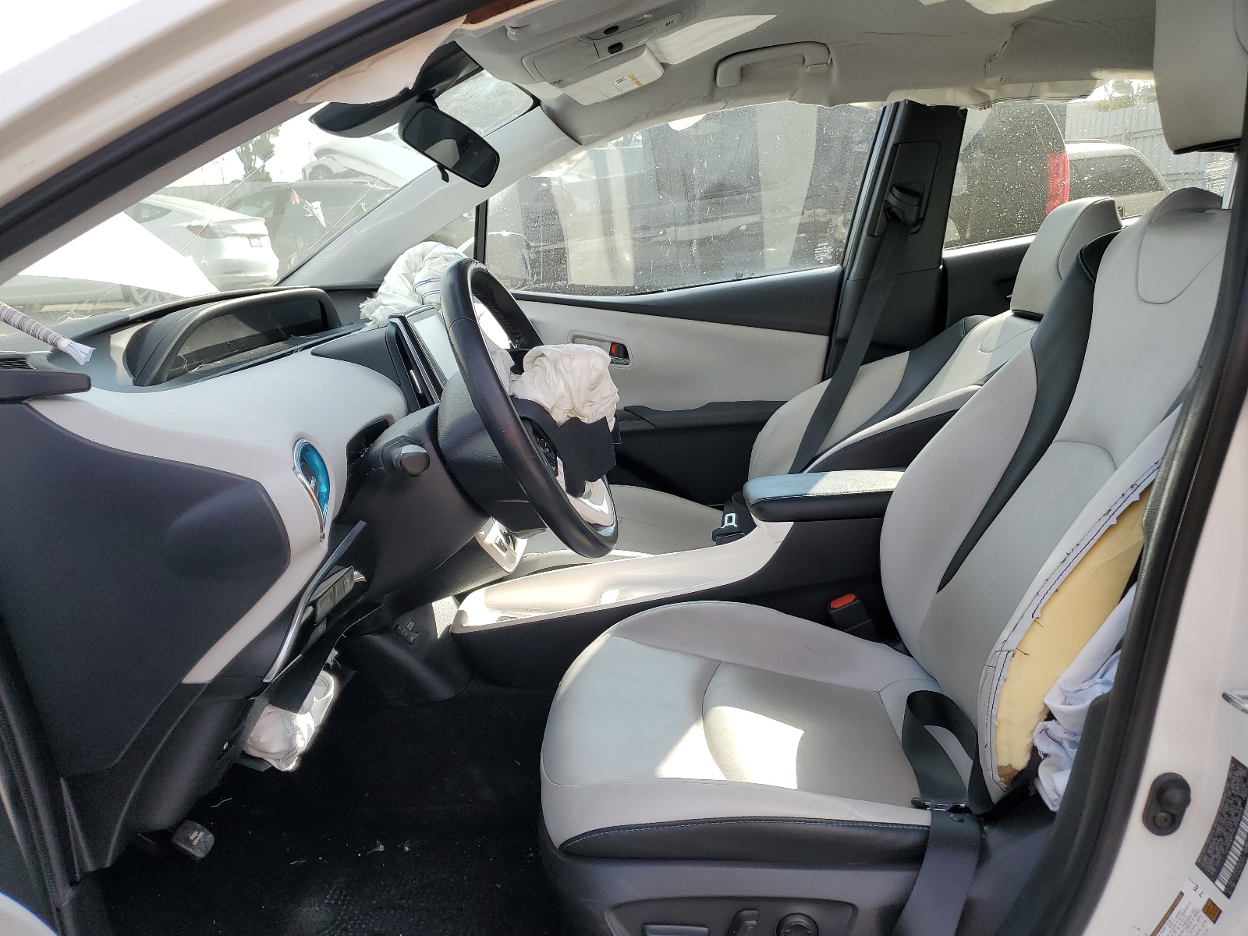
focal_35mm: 26
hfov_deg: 67.3
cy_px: 468
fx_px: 937
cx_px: 624
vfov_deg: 53.1
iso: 50
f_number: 1.5
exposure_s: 1/833
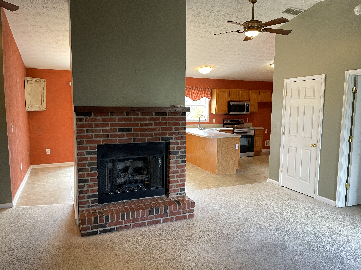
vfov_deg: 53.1
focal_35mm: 26
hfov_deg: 67.3
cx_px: 180
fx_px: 271
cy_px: 135
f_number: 1.6
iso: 160
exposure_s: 1/60
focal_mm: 4.2
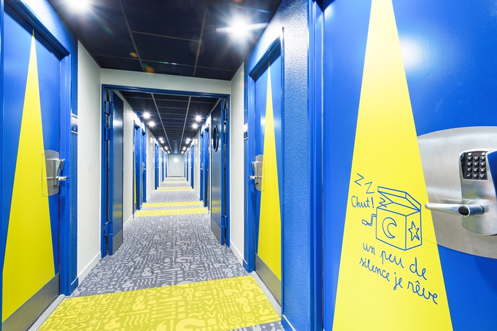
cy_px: 166
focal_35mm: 19
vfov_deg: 64.6
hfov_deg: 86.9
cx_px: 248
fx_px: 262
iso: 100
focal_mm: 19
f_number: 16
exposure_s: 6
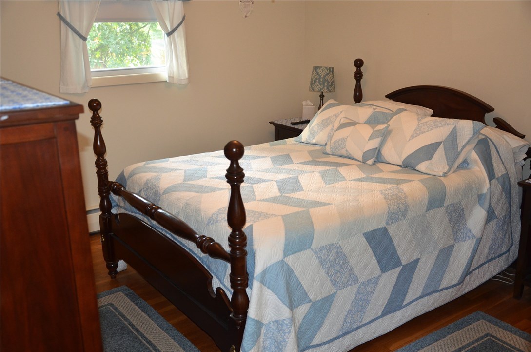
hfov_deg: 51.4
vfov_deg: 35.3
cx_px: 266
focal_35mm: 38
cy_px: 176
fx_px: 552
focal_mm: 25
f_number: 4
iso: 800
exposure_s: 1/60
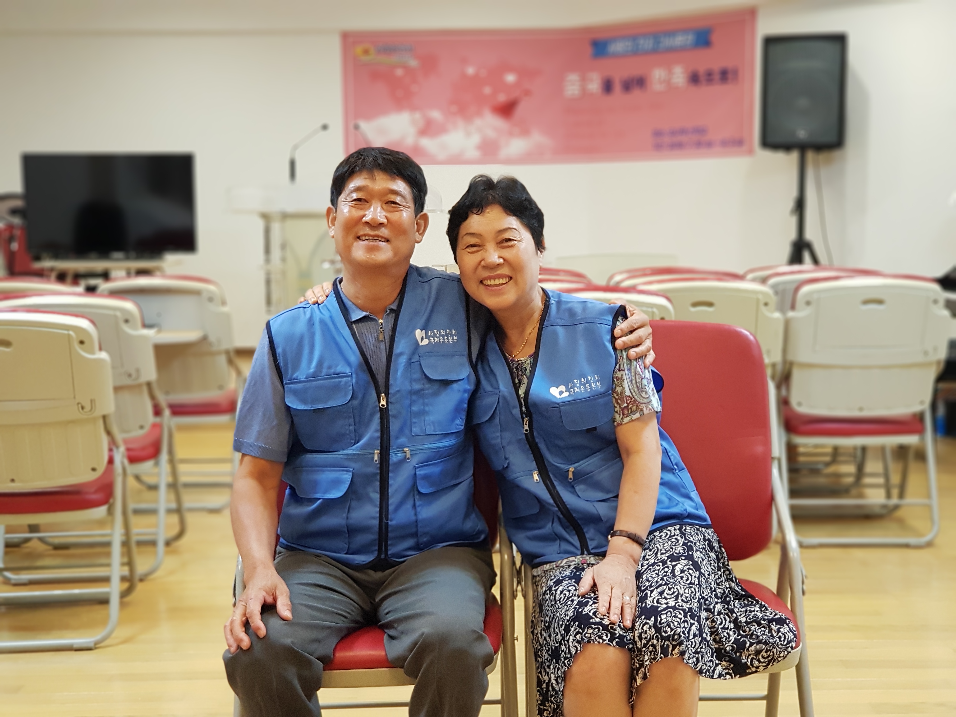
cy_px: 358
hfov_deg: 36.8
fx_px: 1436
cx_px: 478
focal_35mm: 52
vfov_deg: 28.0
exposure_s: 1/30
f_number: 2.4
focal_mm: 6
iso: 250
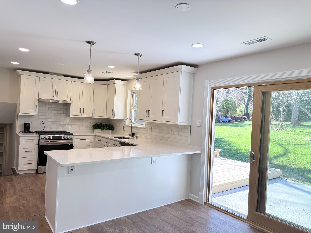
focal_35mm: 24
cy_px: 116
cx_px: 156
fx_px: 216
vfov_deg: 56.8
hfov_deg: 71.6
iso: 100
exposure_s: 1/287
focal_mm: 6.76
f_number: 1.78
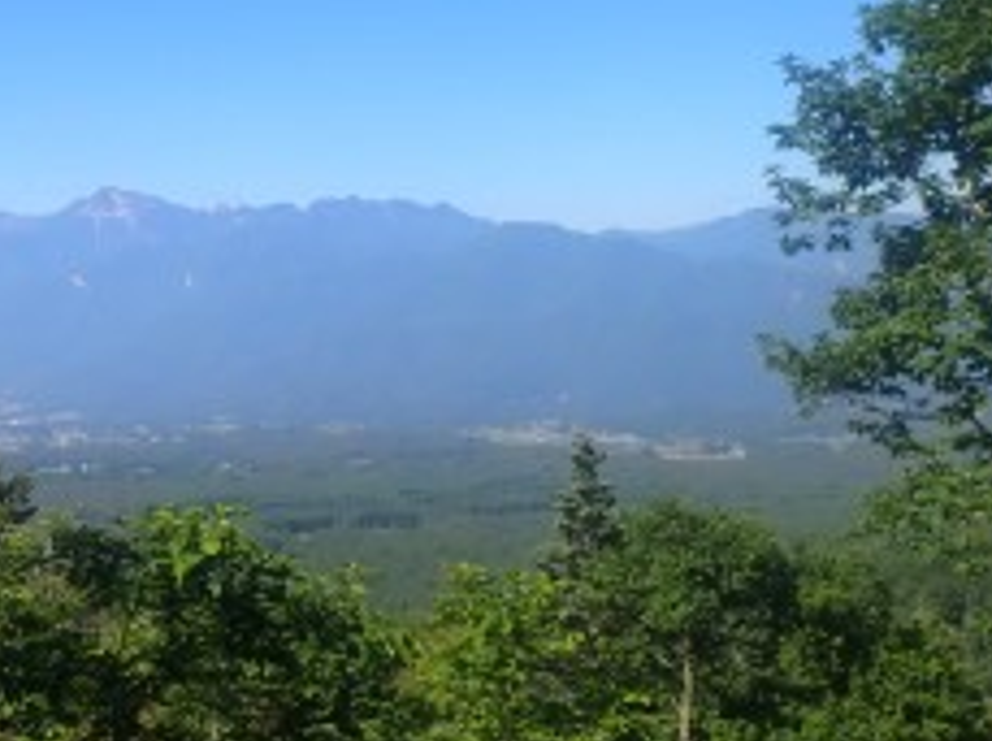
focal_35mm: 49
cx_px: 156
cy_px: 251
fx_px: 1402
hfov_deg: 37.2
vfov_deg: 29.4
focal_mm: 4.5
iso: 100
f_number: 8
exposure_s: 1/200
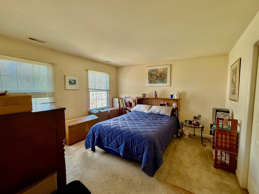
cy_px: 98
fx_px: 112
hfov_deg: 98.0
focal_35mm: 15
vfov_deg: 81.7
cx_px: 138
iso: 400
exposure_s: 1/60
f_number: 2.2
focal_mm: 2.22
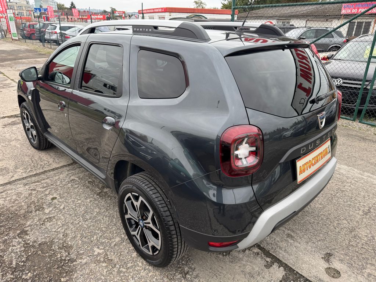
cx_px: 188
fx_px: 261
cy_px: 141
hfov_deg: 71.6
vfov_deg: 56.8
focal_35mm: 24
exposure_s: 1/604
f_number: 1.78
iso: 80
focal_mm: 6.76
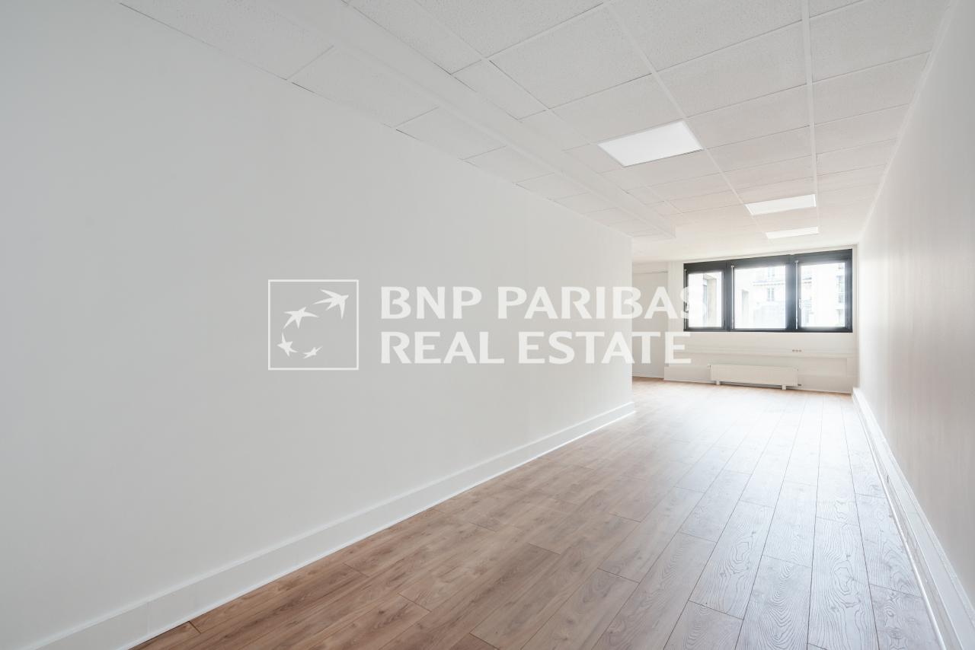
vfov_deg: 73.8
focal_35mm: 16
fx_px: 433
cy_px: 325
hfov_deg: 96.7
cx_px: 488
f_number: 8
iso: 800
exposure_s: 1/8
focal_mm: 16
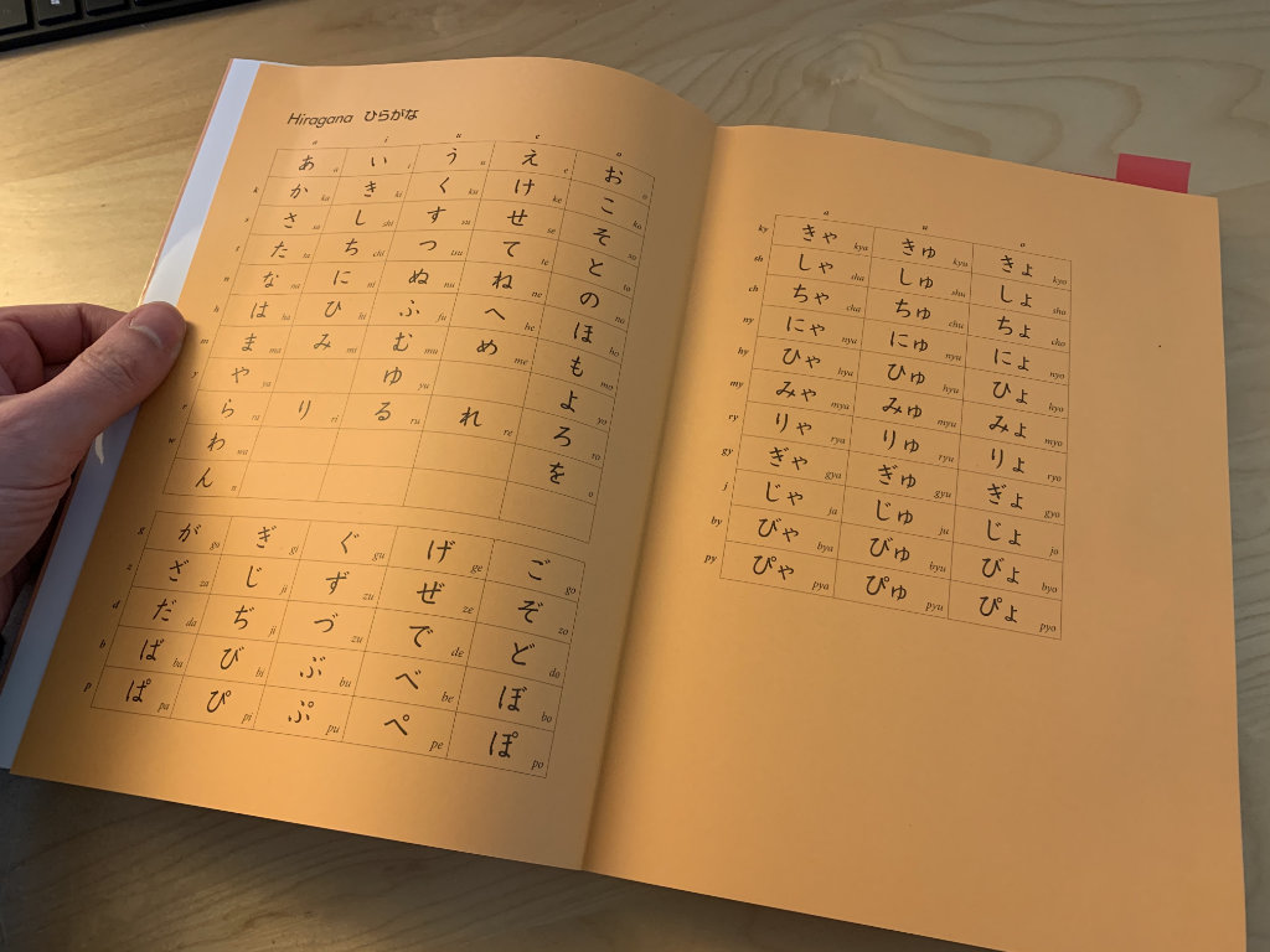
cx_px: 635
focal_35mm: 26
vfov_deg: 53.1
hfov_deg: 67.3
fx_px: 954
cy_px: 476
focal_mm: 4.3
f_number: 1.8
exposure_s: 1/50
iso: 160
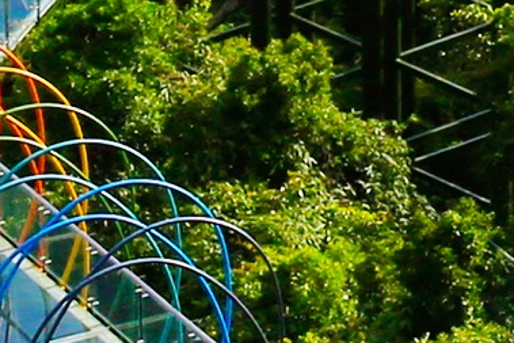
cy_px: -518
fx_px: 2714
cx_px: 422
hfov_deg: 10.8
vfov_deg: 6.8
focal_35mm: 190
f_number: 16
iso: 400
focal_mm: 24
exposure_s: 1/250
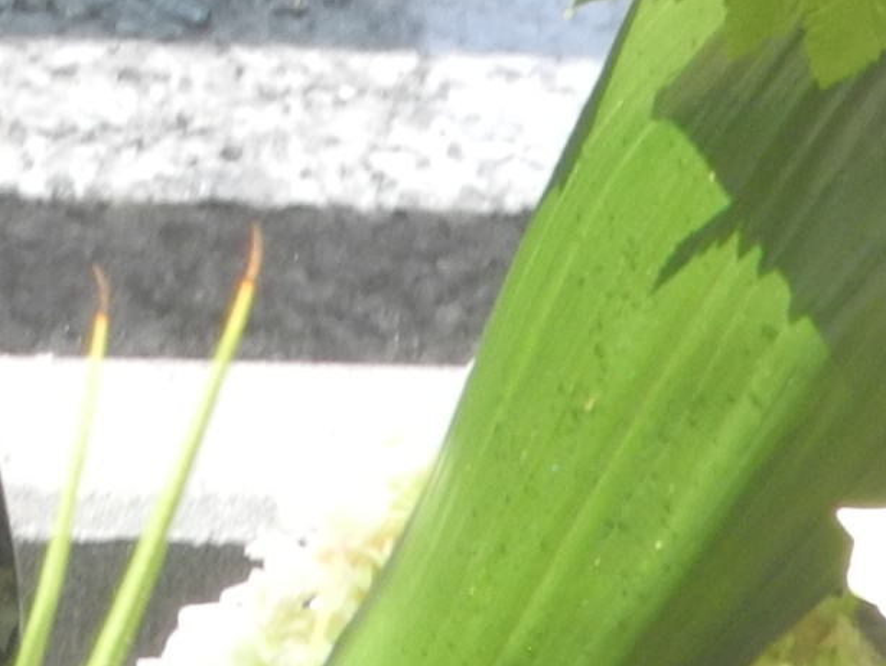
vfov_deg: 1.6
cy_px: -997
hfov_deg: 2.2
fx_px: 23275
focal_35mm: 909
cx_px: -1628
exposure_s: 1/100
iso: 100
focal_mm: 32.6
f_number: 5
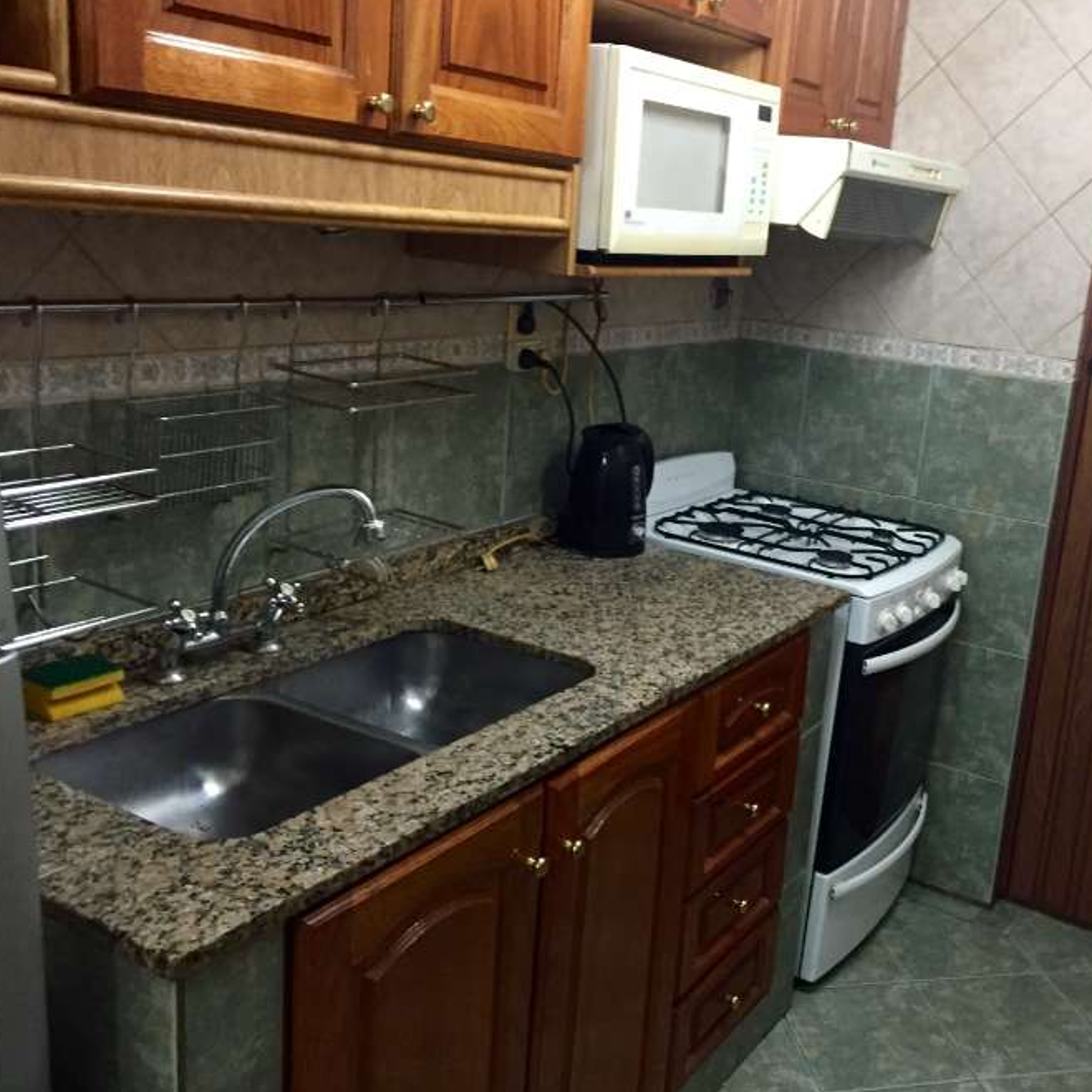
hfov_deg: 46.7
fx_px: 1249
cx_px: 694
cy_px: 544
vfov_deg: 47.2
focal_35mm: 35
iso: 250
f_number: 2.2
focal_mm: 4.15
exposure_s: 1/17
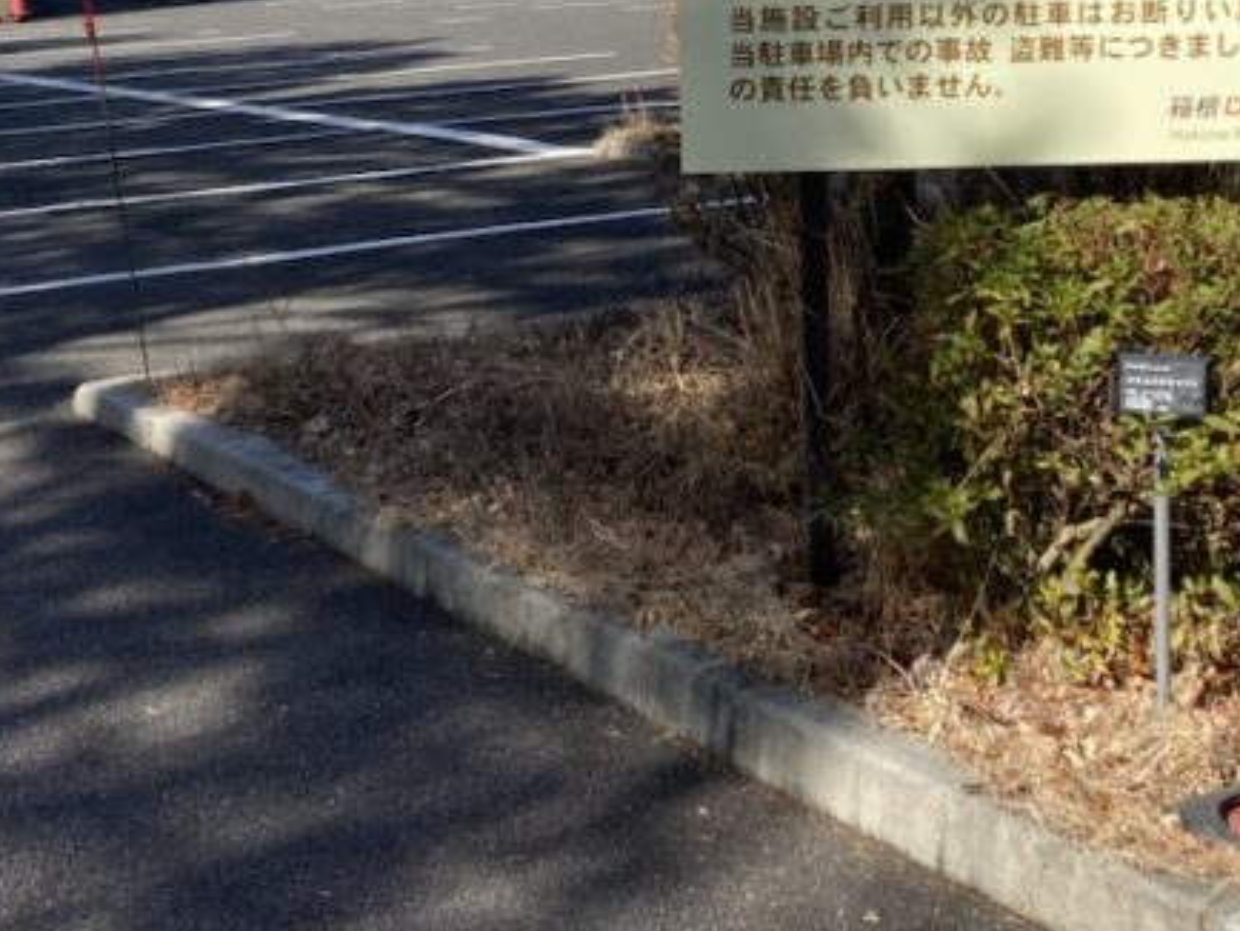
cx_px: 563
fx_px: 2366
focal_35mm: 66
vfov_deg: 21.6
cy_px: 40
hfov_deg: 29.4
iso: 20
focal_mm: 3.99
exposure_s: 1/1412
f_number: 1.8
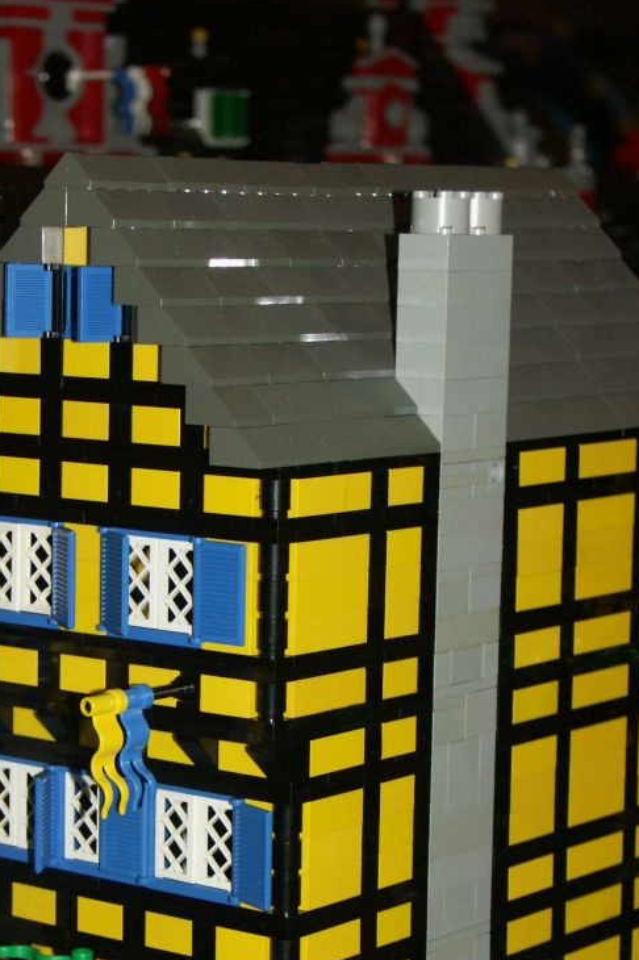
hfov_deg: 12.6
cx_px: 184
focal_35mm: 108
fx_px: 2878
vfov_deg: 18.9
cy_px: 635
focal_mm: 18.98
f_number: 3.2
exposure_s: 1/60
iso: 200
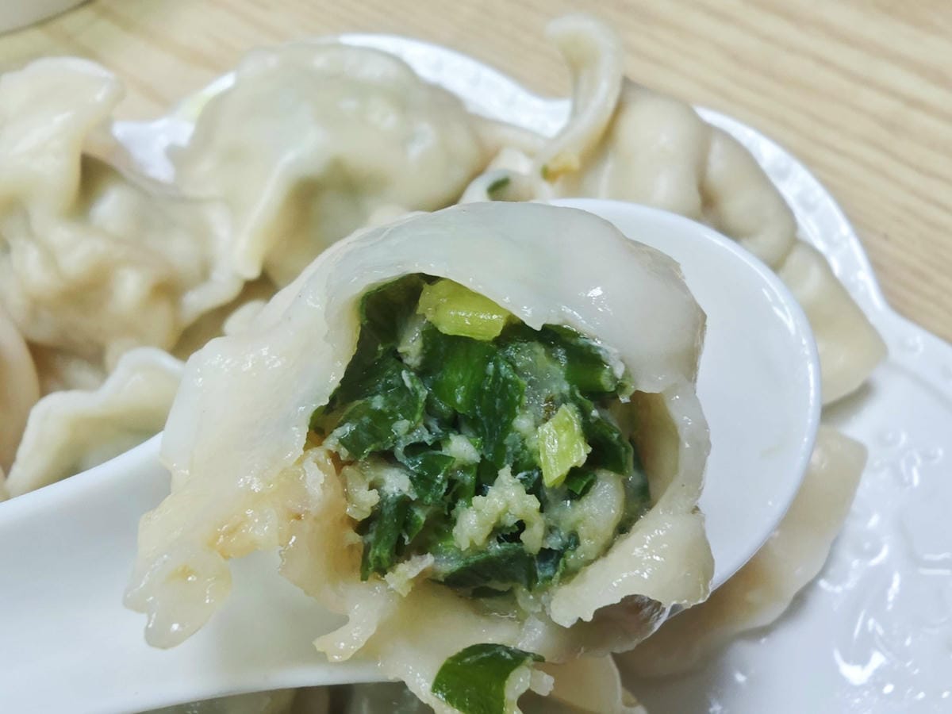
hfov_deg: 56.8
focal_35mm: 32
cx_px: 476
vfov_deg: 44.2
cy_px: 357
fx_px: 880
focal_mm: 2.03
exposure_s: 1/60
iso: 80
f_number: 1.8
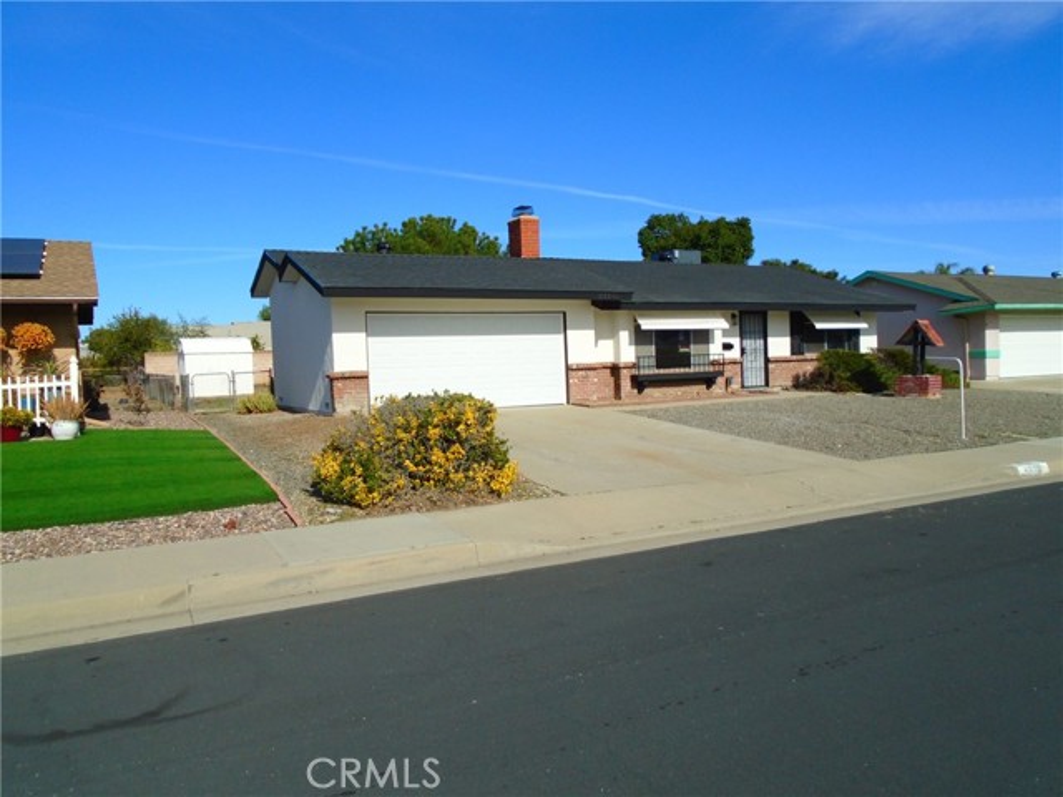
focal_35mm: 26
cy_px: 398
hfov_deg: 67.3
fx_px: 798
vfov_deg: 53.1
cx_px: 532
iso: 100
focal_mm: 4.6
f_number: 8
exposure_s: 1/250
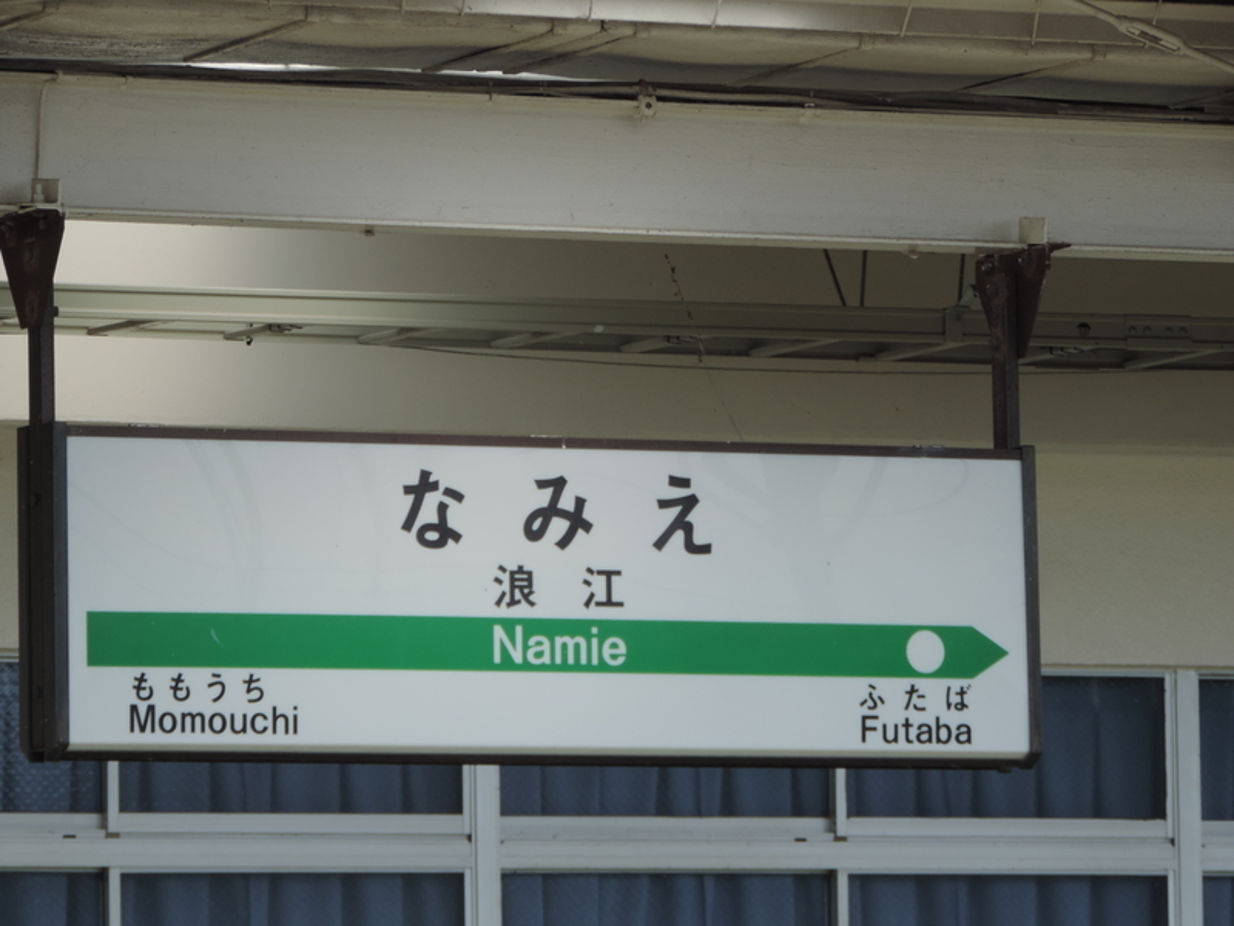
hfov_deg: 7.9
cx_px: 617
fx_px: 8912
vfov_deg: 5.9
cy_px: 463
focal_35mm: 250
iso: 80
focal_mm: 44.5
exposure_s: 1/250
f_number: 4.7
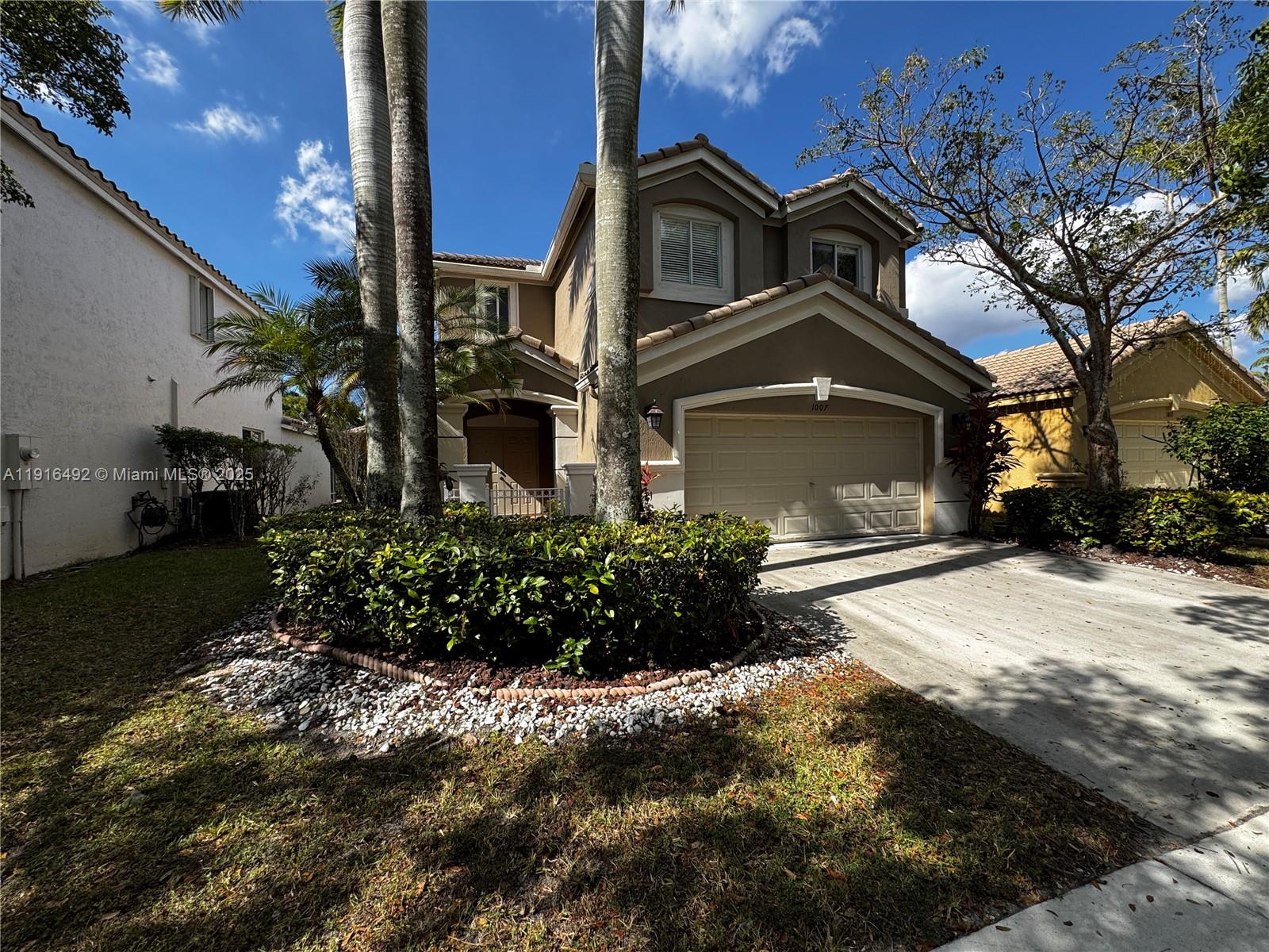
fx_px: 513
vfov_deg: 85.7
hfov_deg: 102.1
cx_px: 634
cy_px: 476
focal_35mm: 14
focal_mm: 2.22
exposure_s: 1/932
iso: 40
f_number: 2.2
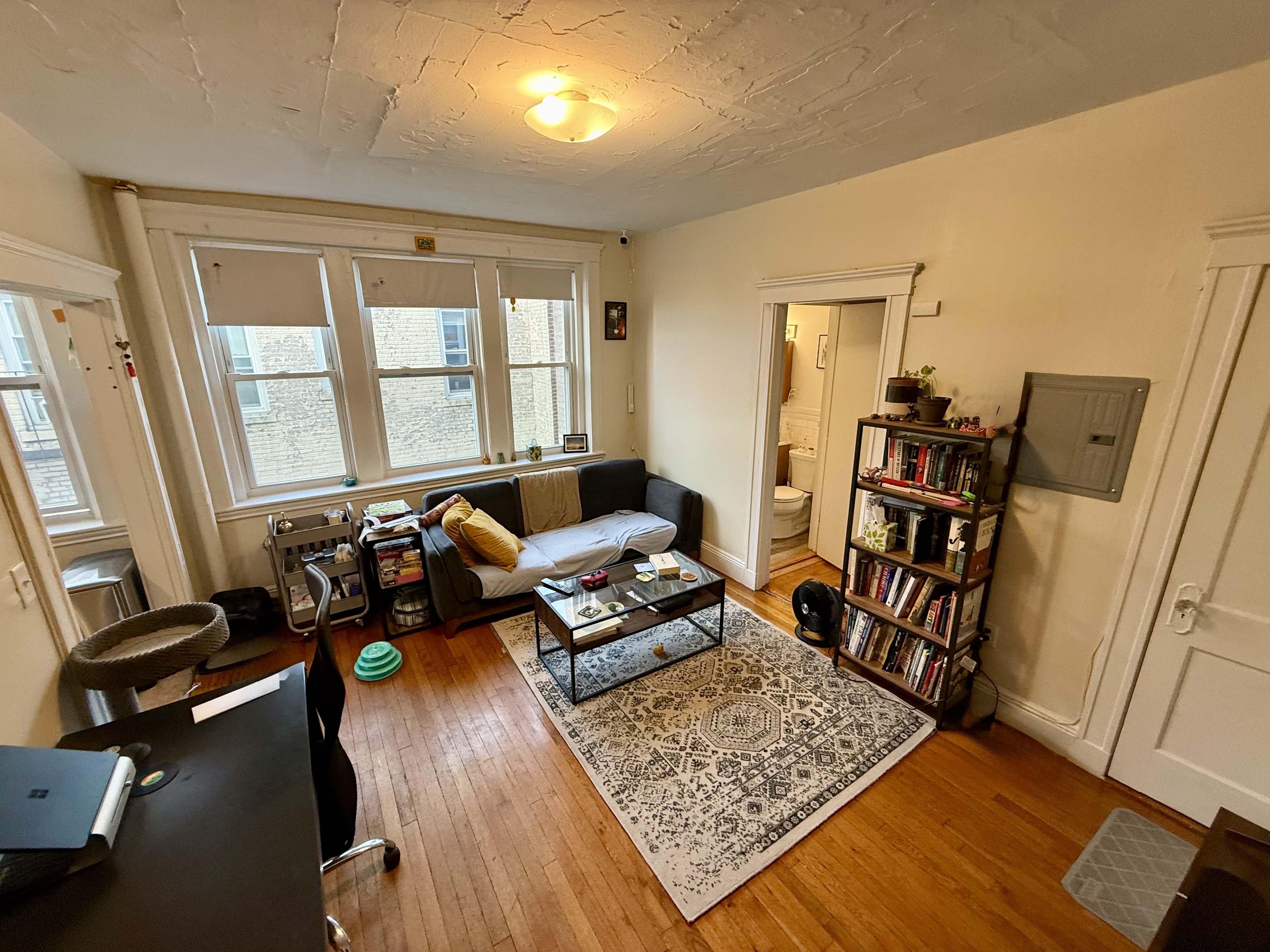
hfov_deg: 102.1
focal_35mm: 14
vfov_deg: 85.7
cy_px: 476
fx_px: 514
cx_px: 635
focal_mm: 2.22
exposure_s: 1/60
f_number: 2.2
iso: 200
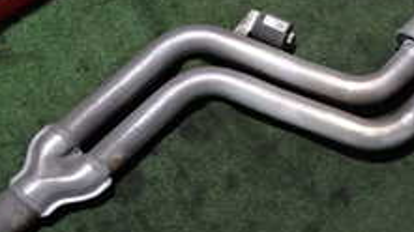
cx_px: 423
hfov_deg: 26.9
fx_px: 812
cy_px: 7
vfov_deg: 16.0
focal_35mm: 74
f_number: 2
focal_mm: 4.5
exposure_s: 1/30
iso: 250
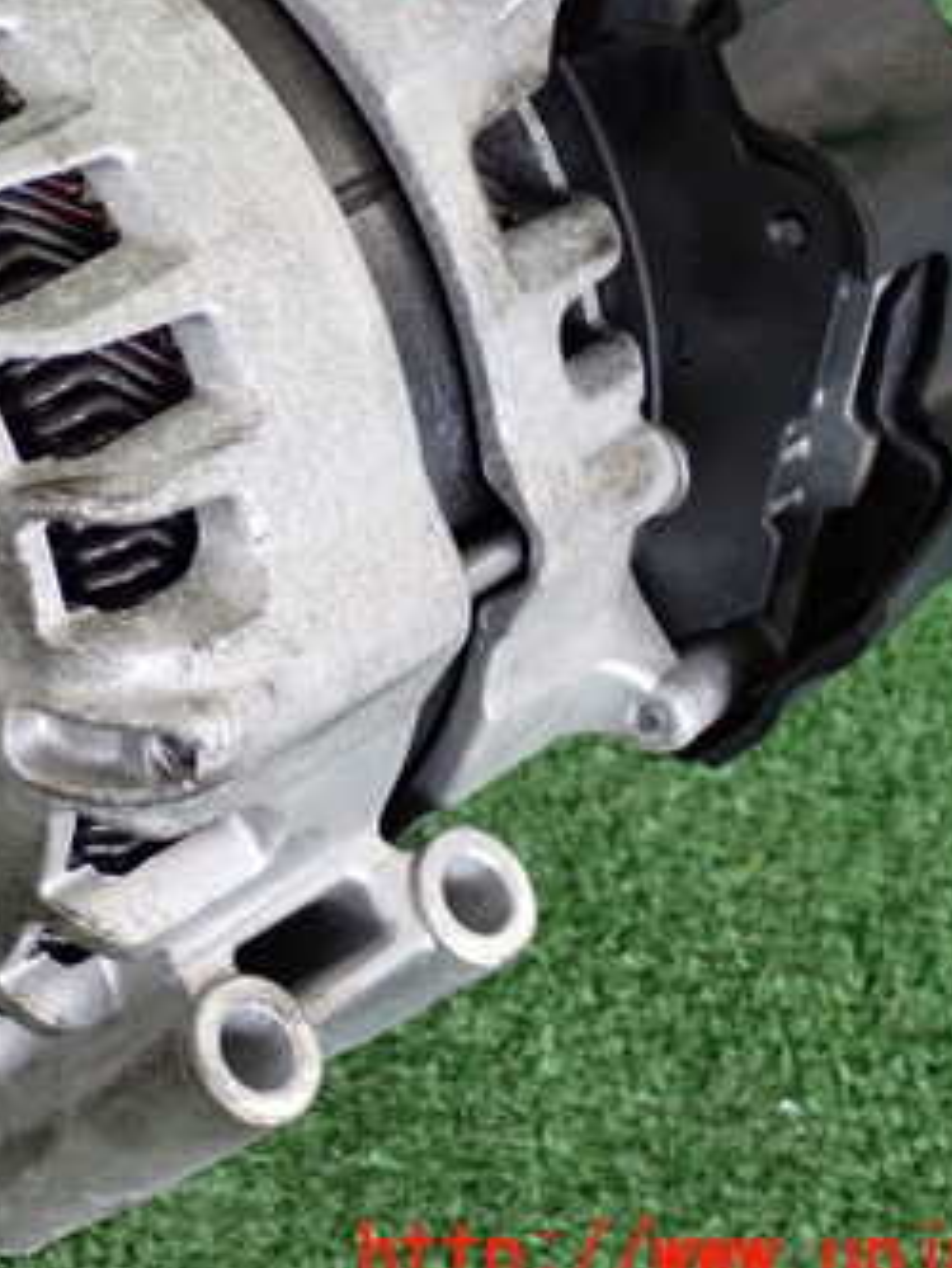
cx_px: 76
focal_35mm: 90
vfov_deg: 21.7
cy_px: 449
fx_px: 3298
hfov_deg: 16.2
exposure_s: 1/125
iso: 1000
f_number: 3.2
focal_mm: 9.01
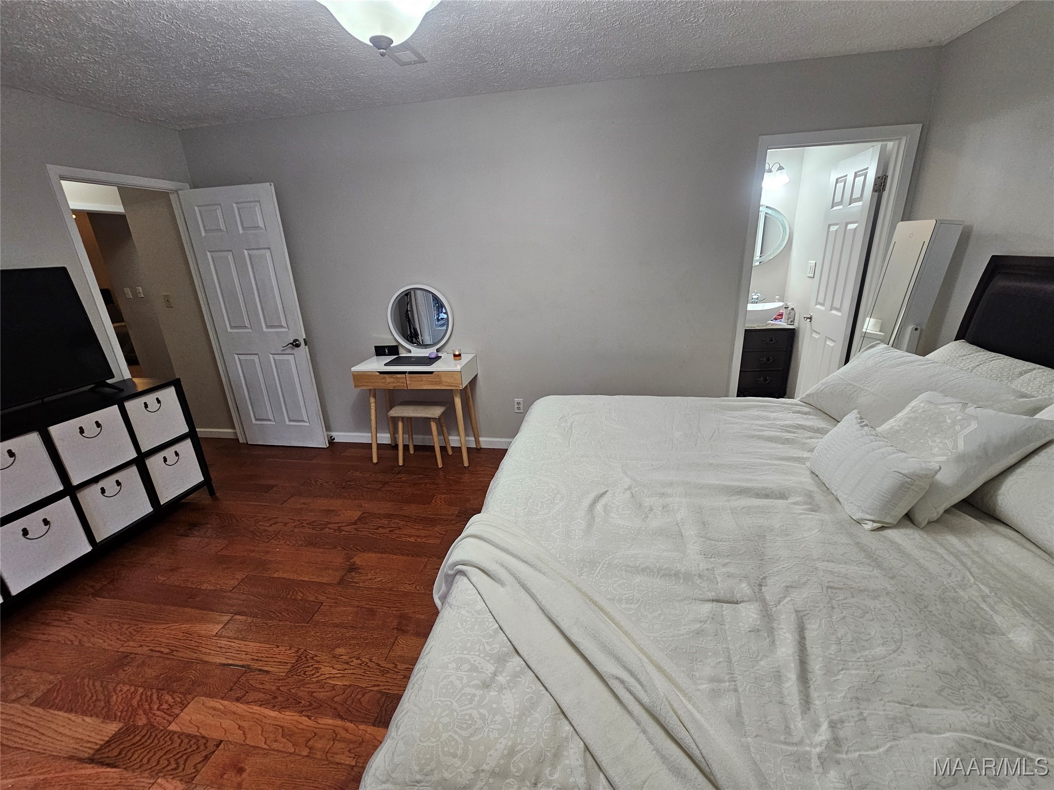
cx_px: 527
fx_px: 396
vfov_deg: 89.9
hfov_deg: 106.2
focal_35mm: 13
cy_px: 395
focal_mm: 2.2
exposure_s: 1/60
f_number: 2.2
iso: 250
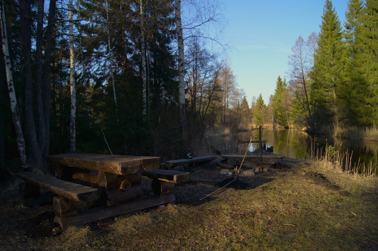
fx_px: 283
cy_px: 126
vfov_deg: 47.9
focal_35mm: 27
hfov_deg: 67.4
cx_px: 189
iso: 100
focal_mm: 18
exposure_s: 1/640
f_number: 3.5
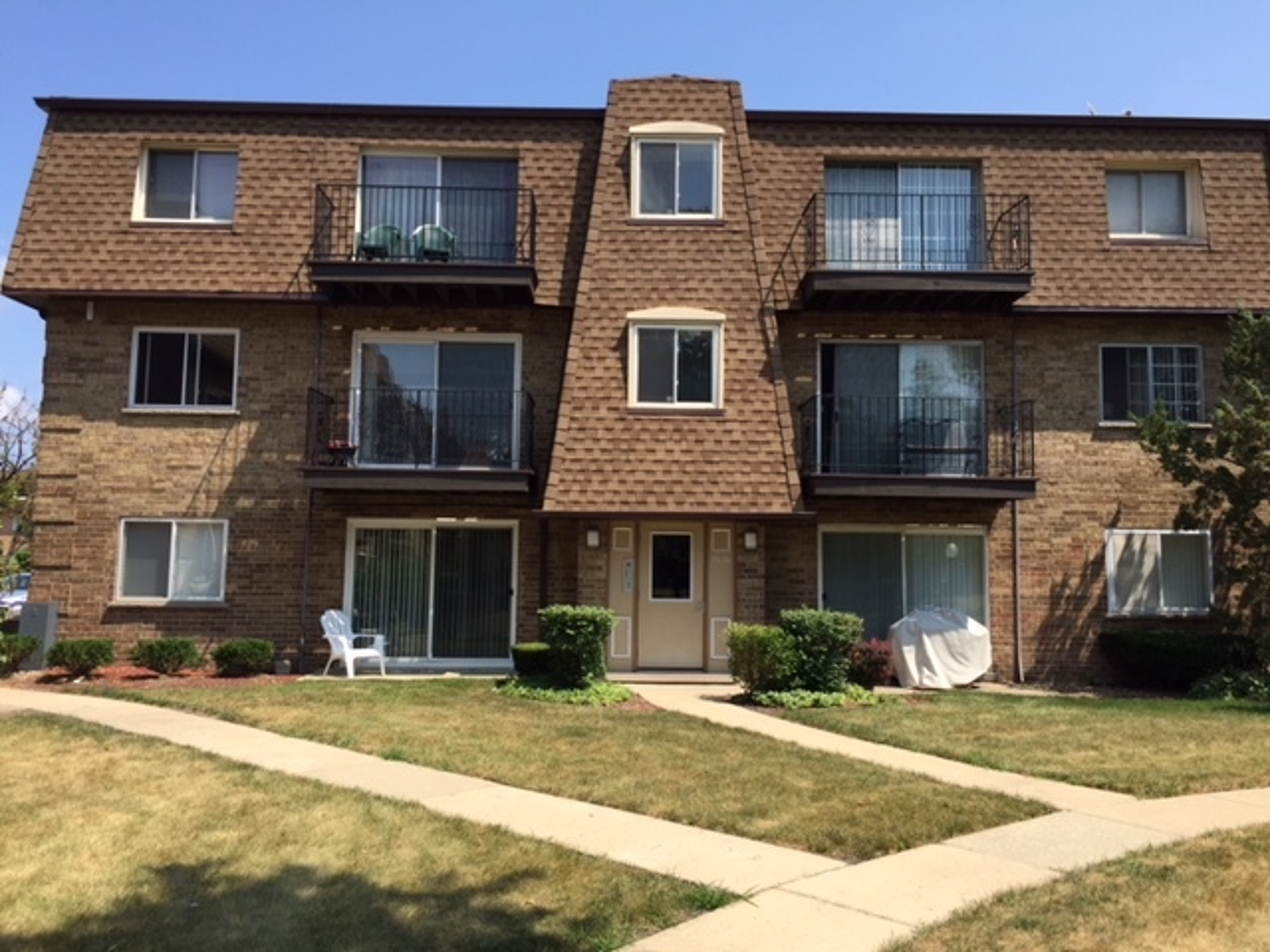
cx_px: 635
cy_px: 476
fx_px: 1064
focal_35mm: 29
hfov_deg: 61.7
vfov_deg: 48.2
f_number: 2.2
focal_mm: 4.15
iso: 32
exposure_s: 1/1582
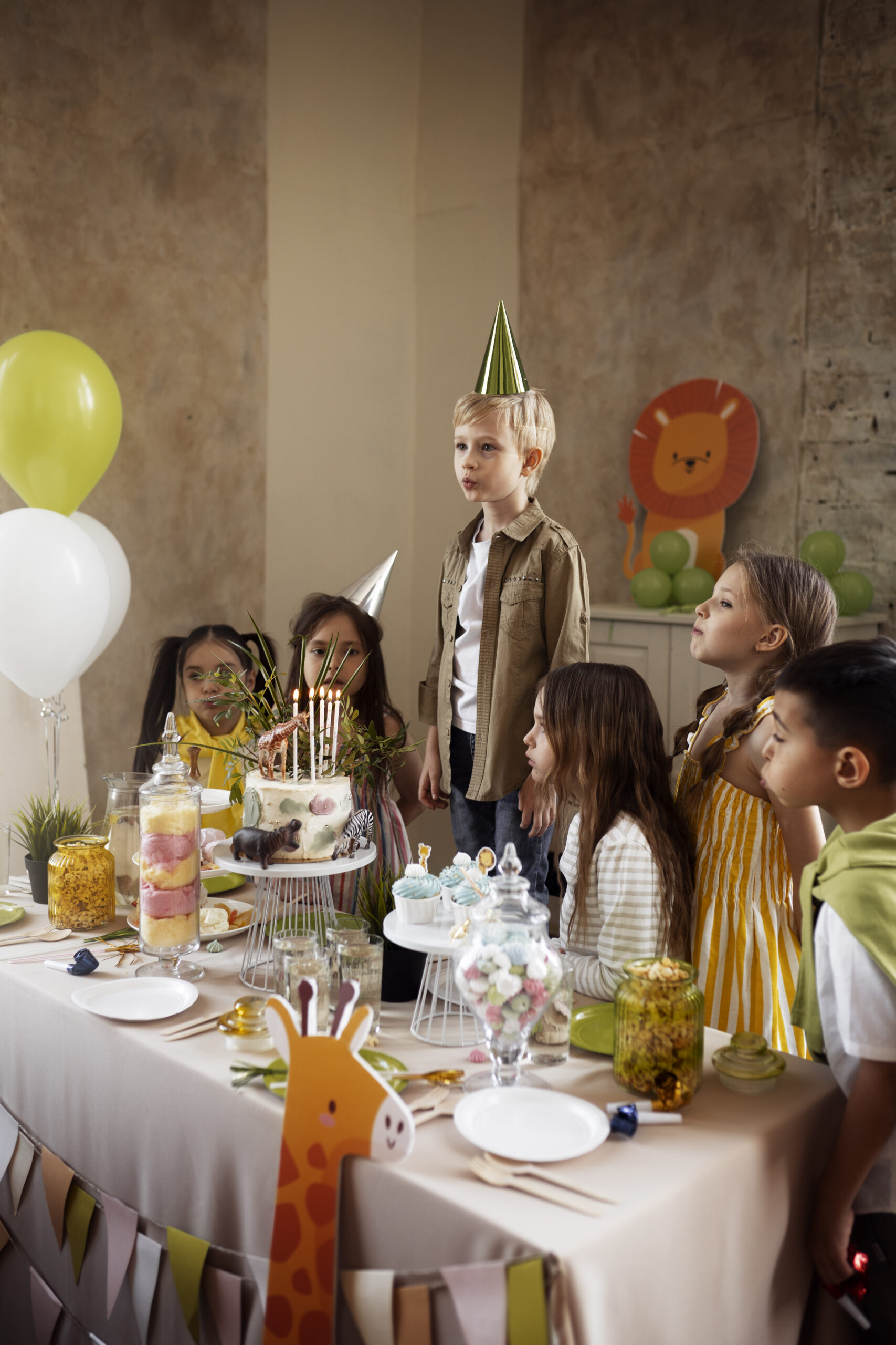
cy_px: 672
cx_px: 448
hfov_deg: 37.9
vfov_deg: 54.4
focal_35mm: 35
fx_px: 1306
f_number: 2
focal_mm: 35
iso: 320
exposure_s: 1/160
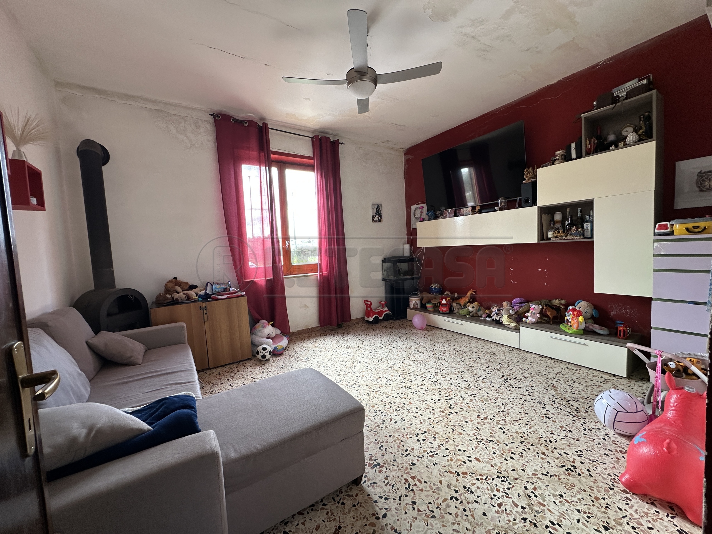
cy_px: 267
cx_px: 356
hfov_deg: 102.1
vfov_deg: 85.7
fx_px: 288
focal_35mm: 14
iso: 100
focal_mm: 2.22
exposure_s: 1/99
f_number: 2.2
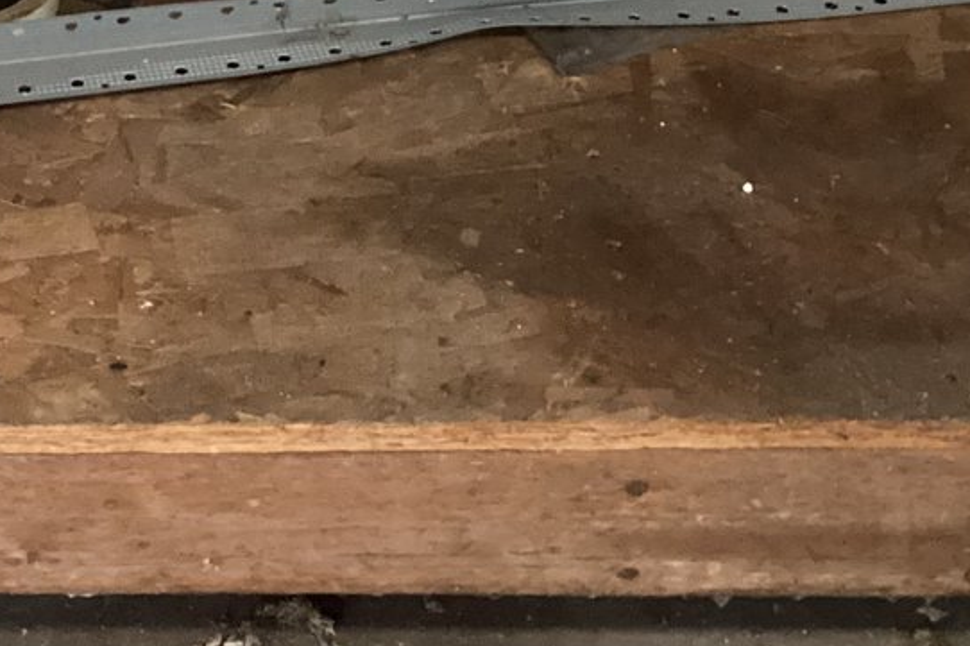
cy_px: 33
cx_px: 135
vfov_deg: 15.0
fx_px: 2424
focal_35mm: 90
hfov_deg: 22.2
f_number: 2.4
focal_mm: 3.3
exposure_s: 1/30
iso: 640
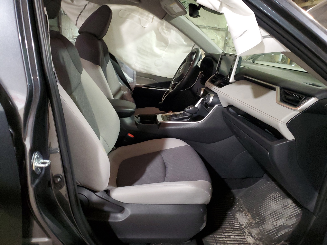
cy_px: 122
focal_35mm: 26
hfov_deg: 67.3
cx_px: 164
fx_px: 246
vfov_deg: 53.1
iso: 305
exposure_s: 1/17
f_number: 1.5
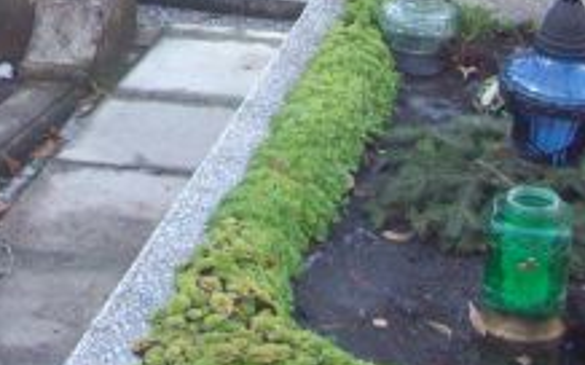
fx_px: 1785
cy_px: -228
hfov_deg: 17.8
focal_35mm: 112
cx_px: -97
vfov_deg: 11.1
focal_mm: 6
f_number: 2.7
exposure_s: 1/93.9
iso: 200
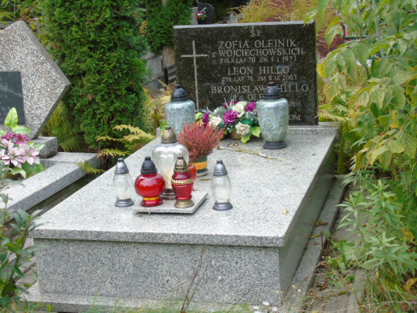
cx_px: 208
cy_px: 156
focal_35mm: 62
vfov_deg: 23.7
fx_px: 747
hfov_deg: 31.2
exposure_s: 1/250
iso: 320
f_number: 4.5
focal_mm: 11
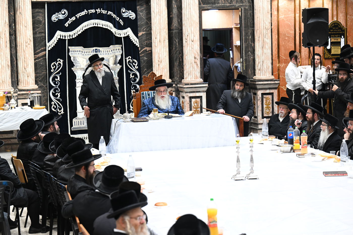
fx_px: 941
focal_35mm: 96
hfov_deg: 21.2
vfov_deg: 14.2
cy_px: 118
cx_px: 176
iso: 2000
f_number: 3.5
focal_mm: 96
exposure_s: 1/200
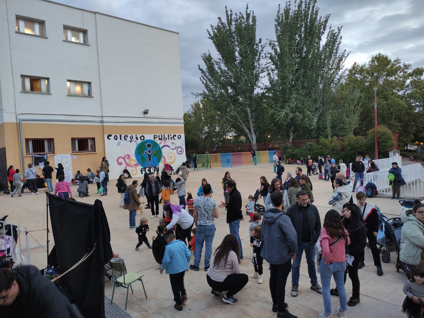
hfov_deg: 69.4
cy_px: 159
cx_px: 212
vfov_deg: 54.9
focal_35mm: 25
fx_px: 306
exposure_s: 1/50
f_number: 1.89
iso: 168
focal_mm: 5.43
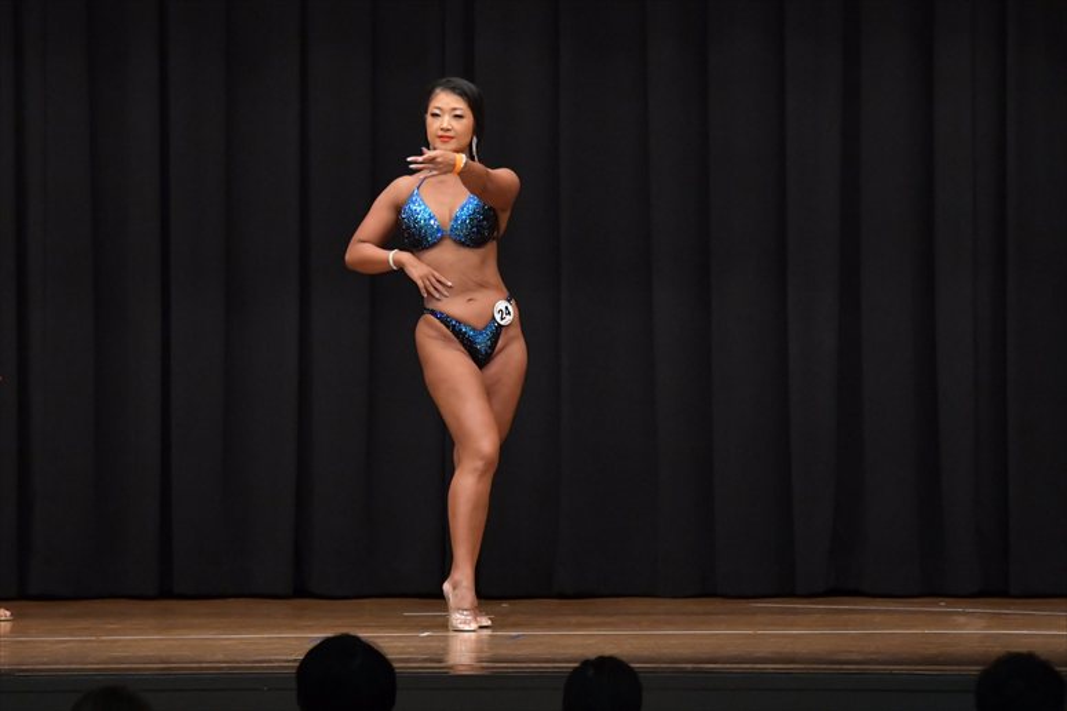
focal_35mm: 202
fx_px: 5984
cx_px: 534
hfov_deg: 10.2
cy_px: 356
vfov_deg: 6.8
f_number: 5.6
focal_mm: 135
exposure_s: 1/400
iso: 6400
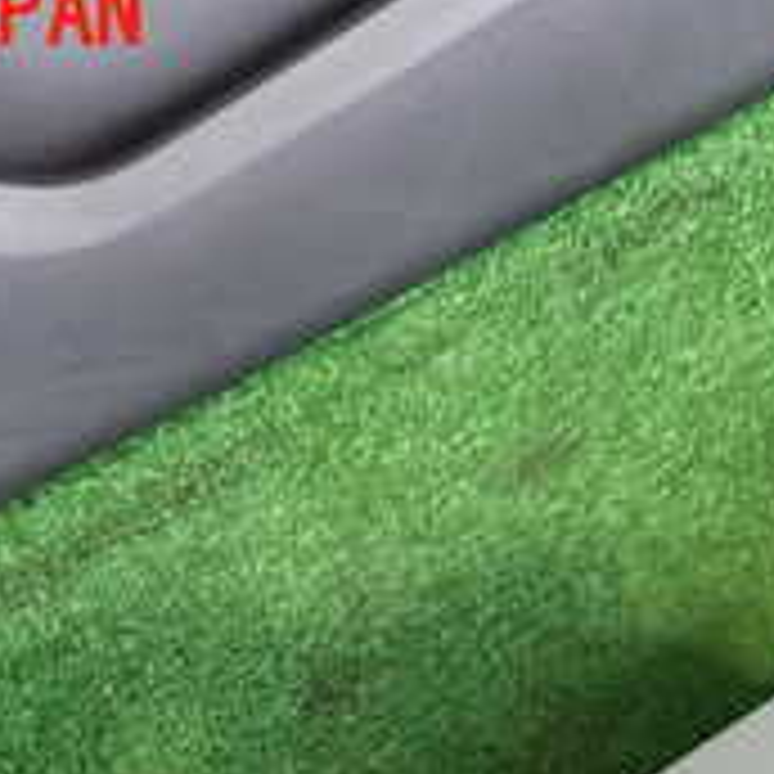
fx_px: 1948
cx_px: 675
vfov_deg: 20.7
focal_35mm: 77
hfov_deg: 22.0
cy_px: 972
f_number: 2
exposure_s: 1/30
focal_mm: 4.5
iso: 320
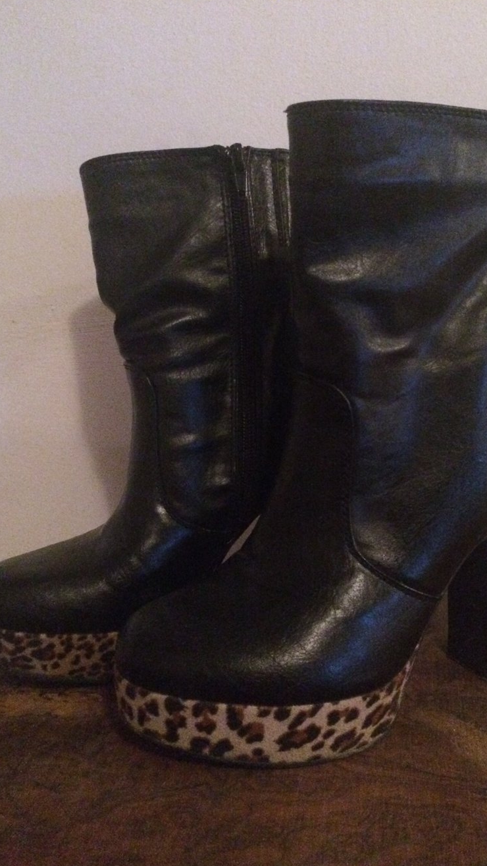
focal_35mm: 32
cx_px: 284
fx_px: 735
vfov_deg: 61.0
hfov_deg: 36.6
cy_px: 435
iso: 1250
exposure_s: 1/17
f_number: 2.2
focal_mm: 4.15
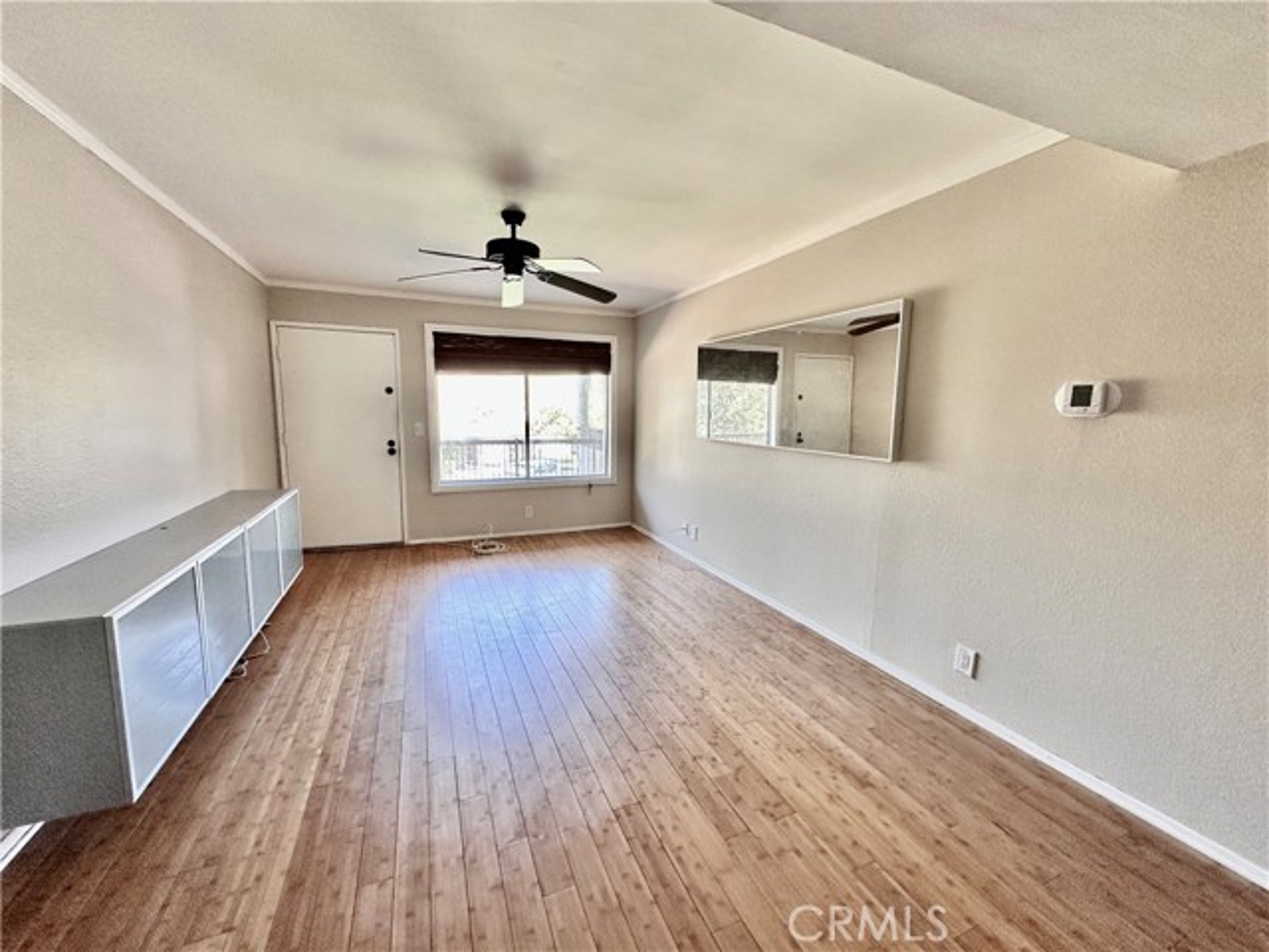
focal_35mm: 14
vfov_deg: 85.7
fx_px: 513
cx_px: 634
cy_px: 476
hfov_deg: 102.1
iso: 125
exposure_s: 1/99
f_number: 2.2
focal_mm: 2.22
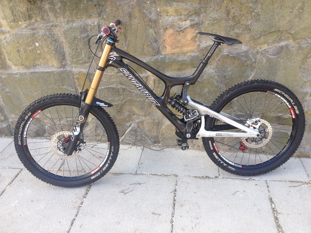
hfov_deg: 52.6
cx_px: 156
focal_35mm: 35
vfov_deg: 40.7
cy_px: 116
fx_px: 314
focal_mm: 4.28
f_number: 2.4
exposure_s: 1/184
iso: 50
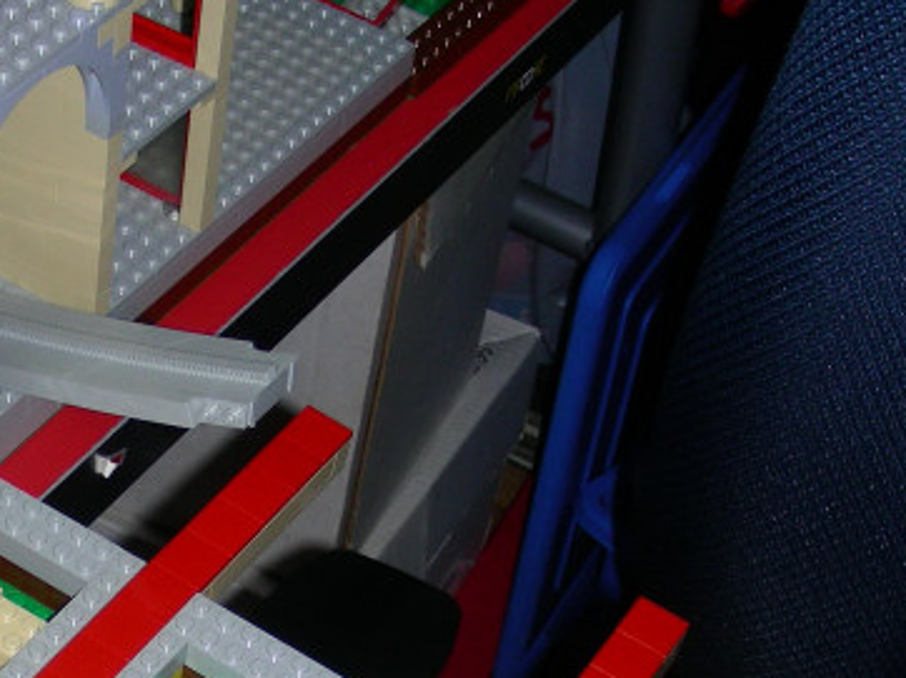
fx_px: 2197
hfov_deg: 23.1
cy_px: 553
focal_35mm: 84
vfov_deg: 17.4
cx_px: 223
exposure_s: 1/60.1
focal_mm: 6.3
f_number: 3.5
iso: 50
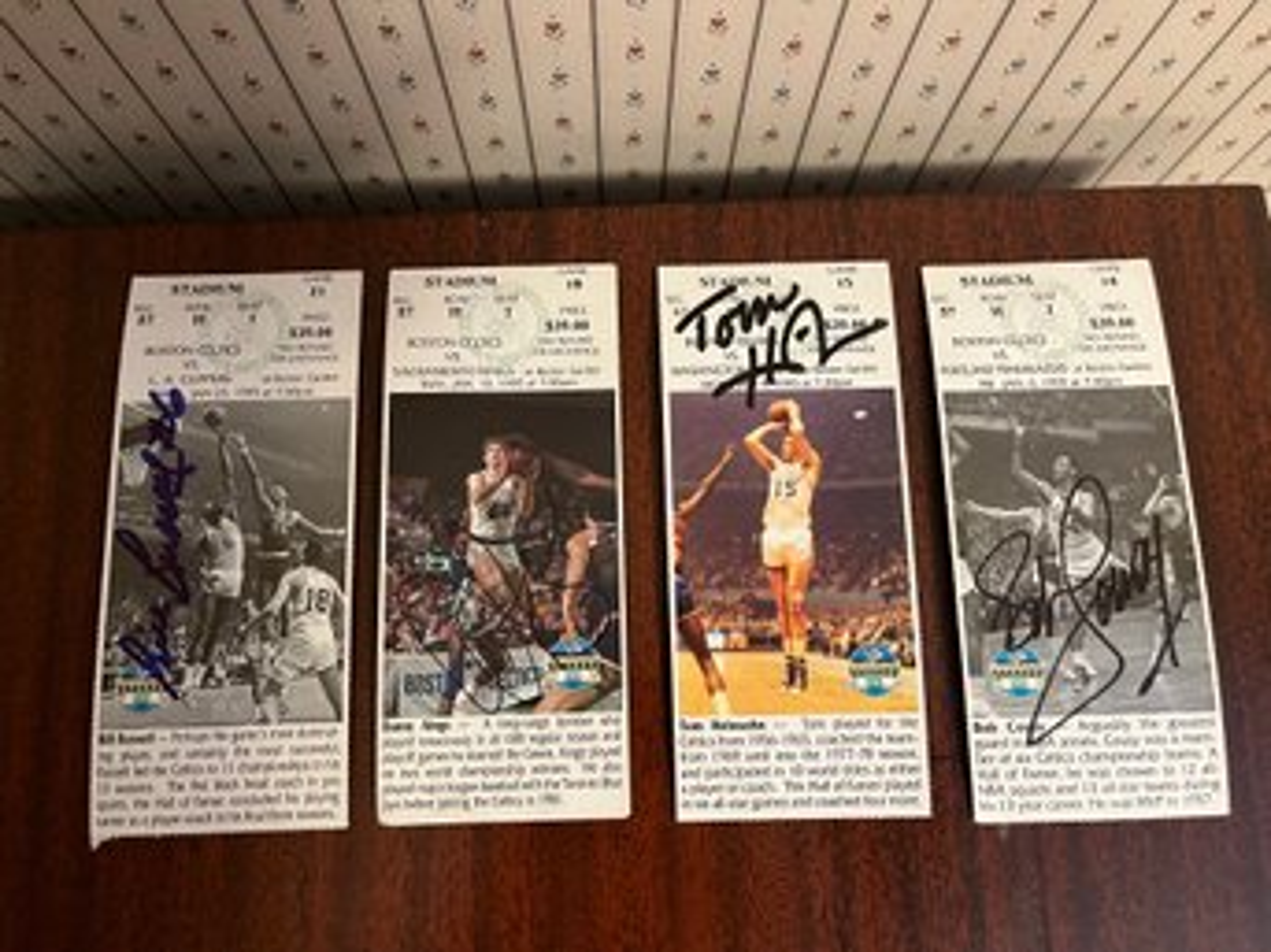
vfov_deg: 53.0
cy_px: 476
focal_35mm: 26
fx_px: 954
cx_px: 636
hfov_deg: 67.3
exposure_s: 1/40
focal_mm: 5.1
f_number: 1.6
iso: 640
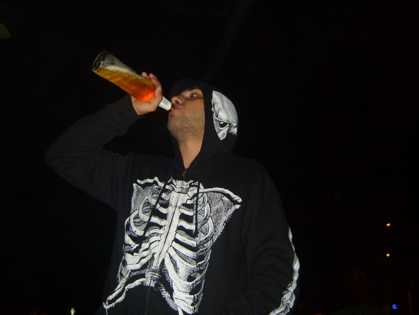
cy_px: 158
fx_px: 424
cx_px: 210
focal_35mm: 35
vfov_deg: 40.7
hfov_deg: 52.6
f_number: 2.8
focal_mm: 7.4
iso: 100
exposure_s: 1/30
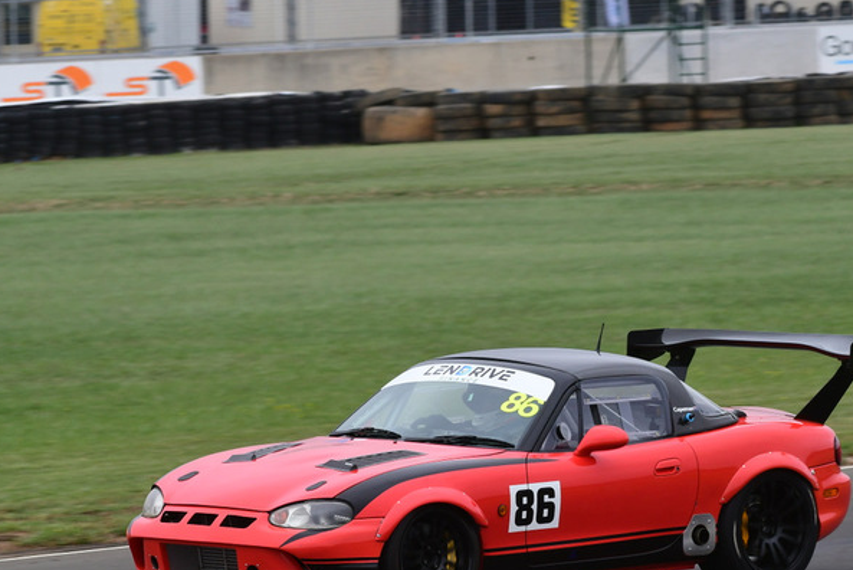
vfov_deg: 3.2
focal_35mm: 425
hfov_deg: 4.8
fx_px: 10075
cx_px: 417
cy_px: 341
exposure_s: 1/640
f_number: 10
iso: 640
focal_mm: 210
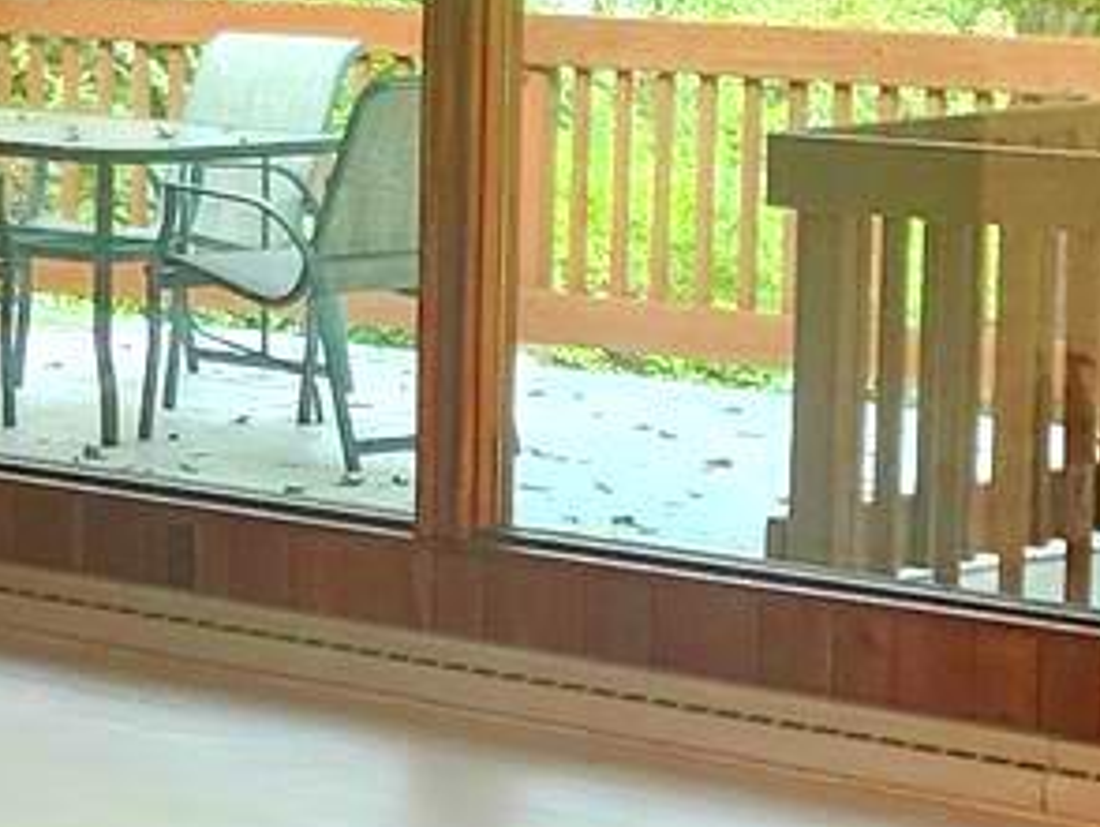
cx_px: -430
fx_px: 5089
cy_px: 225
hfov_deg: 11.9
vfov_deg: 9.3
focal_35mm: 160
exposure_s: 1/120
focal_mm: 6.4
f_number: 1.8
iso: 250
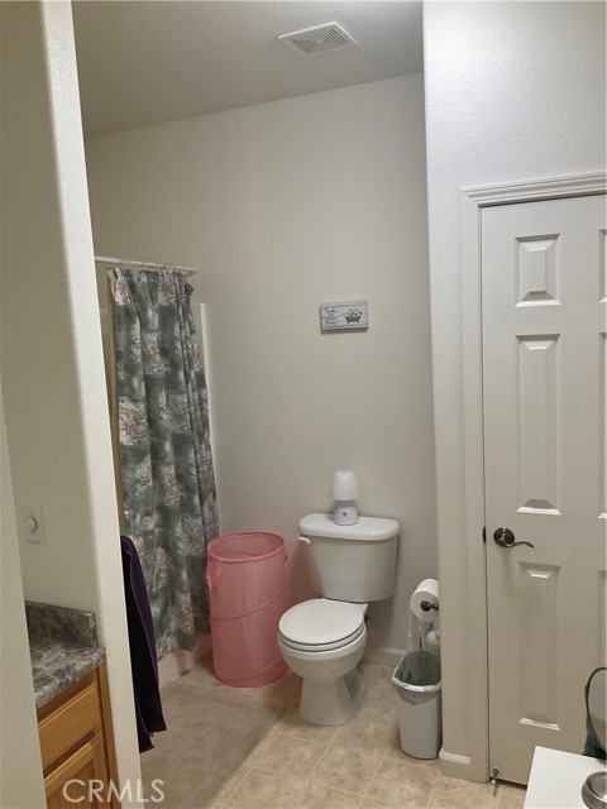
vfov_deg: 61.7
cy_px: 404
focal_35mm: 29
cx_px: 304
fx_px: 678
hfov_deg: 48.2
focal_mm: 3
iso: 50
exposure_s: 1/60
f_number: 1.8
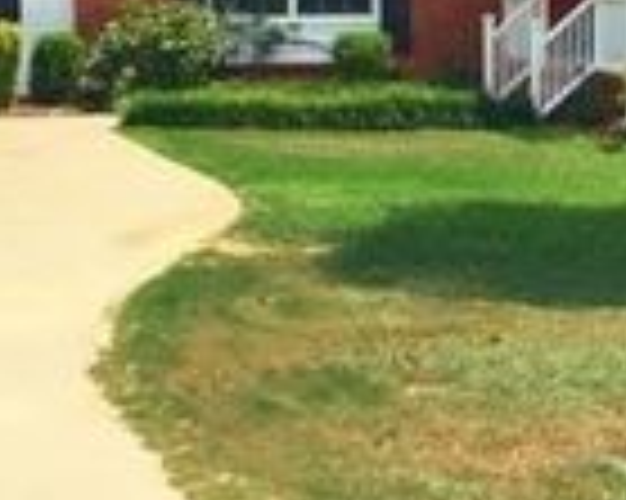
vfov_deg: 14.9
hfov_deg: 18.7
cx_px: 459
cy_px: 61
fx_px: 1888
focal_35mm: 102
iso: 25
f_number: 2.2
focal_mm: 4.15
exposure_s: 1/1972
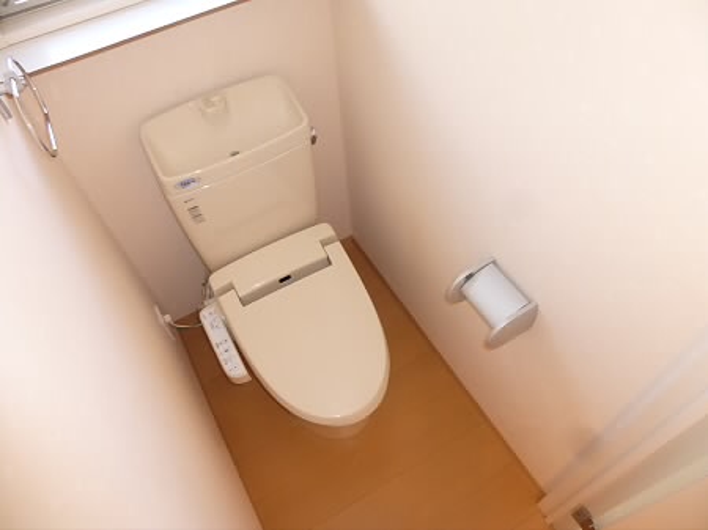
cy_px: 265
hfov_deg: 69.4
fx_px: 511
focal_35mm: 25
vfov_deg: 54.8
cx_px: 354
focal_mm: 4.5
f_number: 3.1
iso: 640
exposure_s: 1/60
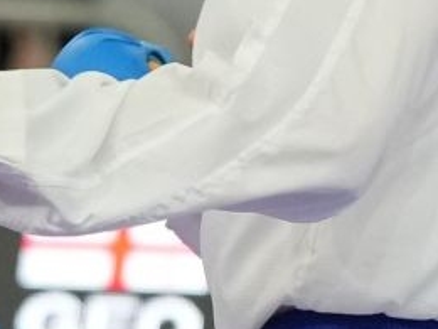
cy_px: -40
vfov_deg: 1.3
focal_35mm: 1180
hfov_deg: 1.7
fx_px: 14931
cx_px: 96
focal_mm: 118
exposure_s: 1/1000
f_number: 2.8
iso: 2000
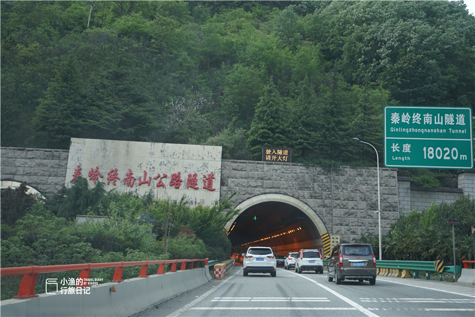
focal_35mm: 40
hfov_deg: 48.5
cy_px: 158
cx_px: 238
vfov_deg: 33.4
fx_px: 528
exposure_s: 1/160
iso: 250
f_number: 4
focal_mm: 40
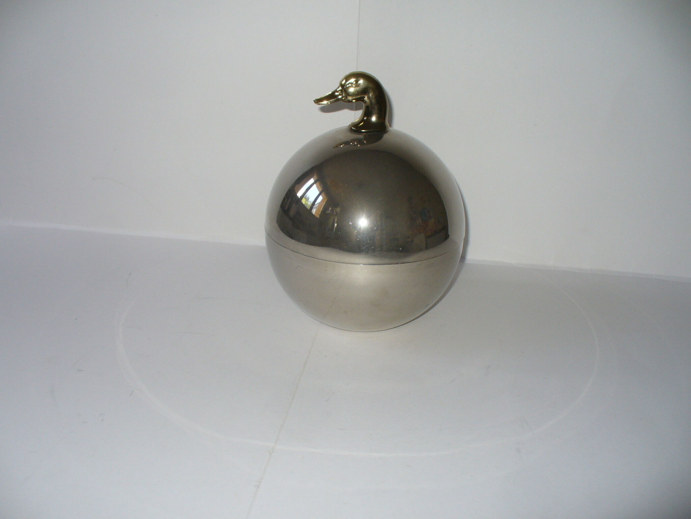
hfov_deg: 50.1
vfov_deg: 38.7
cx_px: 346
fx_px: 739
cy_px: 260
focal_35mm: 37
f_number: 2.8
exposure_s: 1/40
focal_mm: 6.1
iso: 100
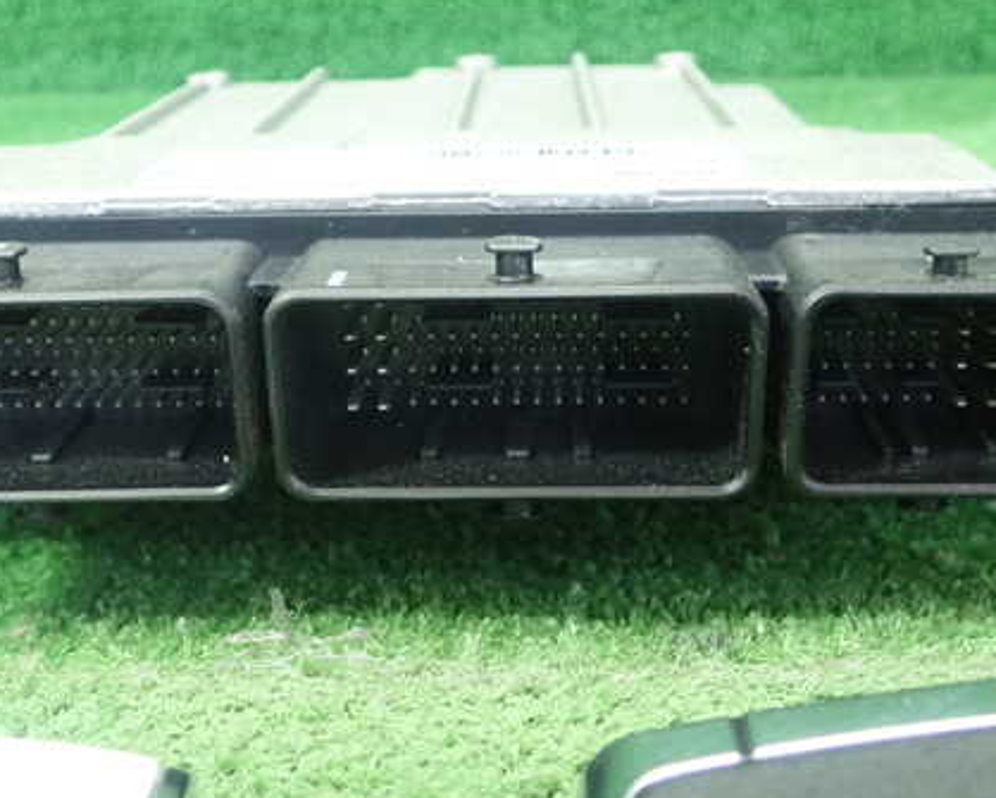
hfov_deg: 43.8
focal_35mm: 42
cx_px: 472
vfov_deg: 35.7
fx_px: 1239
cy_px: 372
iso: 800
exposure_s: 1/100
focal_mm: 5.5
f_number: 2.3
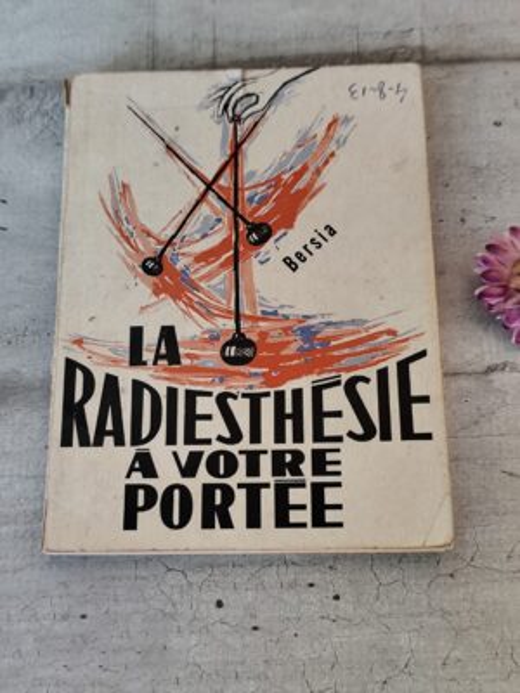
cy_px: 346
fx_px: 921
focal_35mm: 46
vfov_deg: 41.2
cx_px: 260
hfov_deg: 31.5
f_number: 1.65
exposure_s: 1/50
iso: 320
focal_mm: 6.19
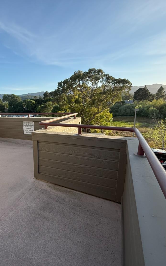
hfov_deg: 58.1
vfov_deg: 85.1
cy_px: 134
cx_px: 53
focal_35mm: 20
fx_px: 145
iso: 64
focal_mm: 2.22
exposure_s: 1/742
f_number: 2.2
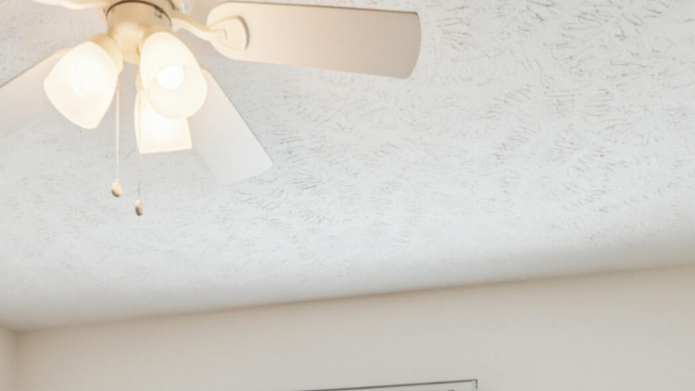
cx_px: 326
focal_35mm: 45
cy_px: 573
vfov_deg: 22.3
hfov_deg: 45.5
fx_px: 829
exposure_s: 1/25
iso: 125
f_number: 10
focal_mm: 10
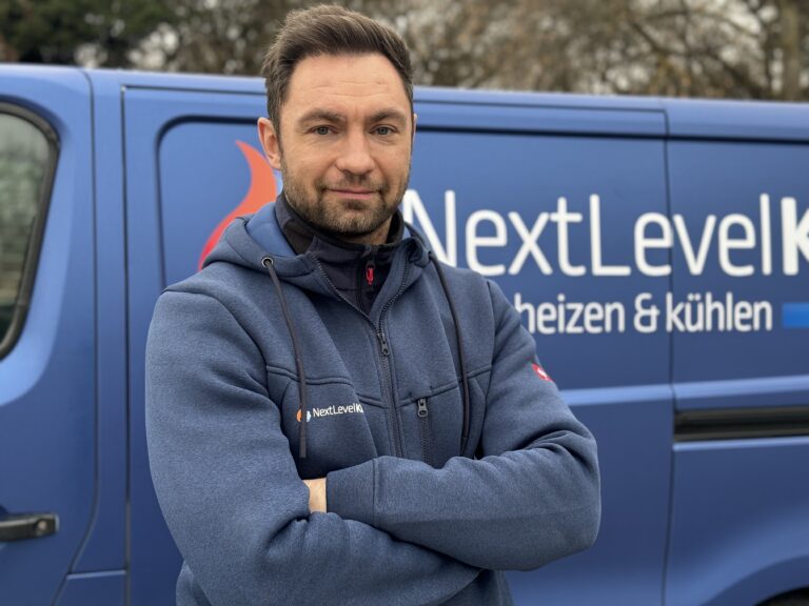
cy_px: 303
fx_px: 1122
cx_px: 404
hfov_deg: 39.7
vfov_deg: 30.3
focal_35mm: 48
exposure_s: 1/219
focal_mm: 6.86
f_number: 1.78
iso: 64
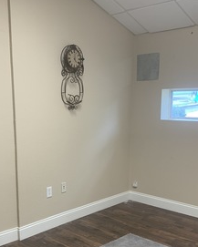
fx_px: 329
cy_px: 163
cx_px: 65
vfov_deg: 40.7
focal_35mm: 45
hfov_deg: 33.1
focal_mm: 4.25
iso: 64
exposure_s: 1/60
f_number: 1.8
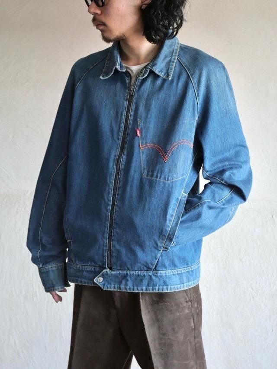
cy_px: 184
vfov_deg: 28.6
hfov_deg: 21.6
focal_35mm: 68
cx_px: 138
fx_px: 725
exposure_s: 1/80
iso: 1000
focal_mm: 34
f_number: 3.8
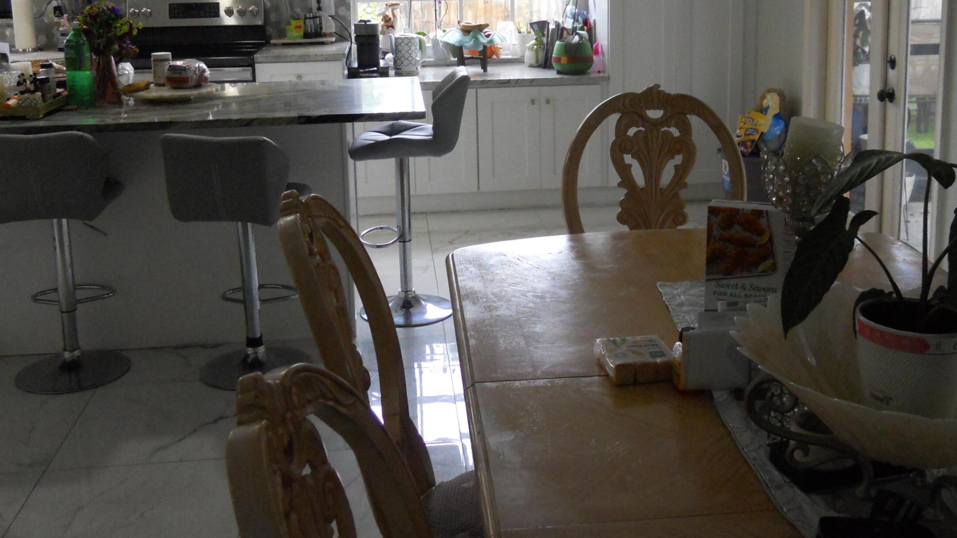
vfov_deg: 27.7
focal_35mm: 42
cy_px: 100
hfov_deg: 48.3
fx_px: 1066
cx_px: 523
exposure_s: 1/125
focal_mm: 5
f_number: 2.7
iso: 400
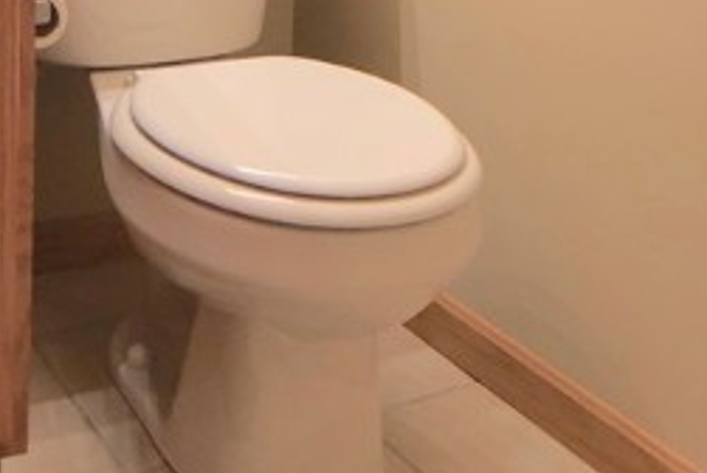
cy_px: -217
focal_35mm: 89
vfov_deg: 14.5
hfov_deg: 21.8
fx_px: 1750
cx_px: -45
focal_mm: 3.99
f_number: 1.8
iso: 40
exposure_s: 1/20
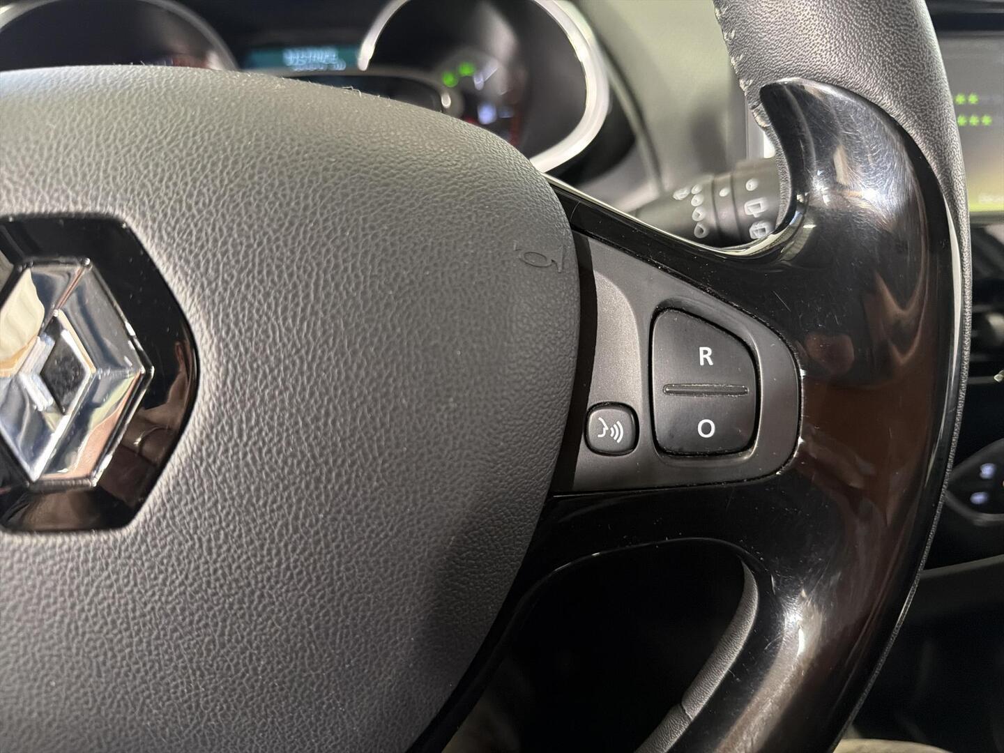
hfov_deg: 71.6
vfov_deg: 56.8
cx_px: 502
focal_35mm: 24
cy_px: 376
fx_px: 696
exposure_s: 1/33
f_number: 1.78
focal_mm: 6.76
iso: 800
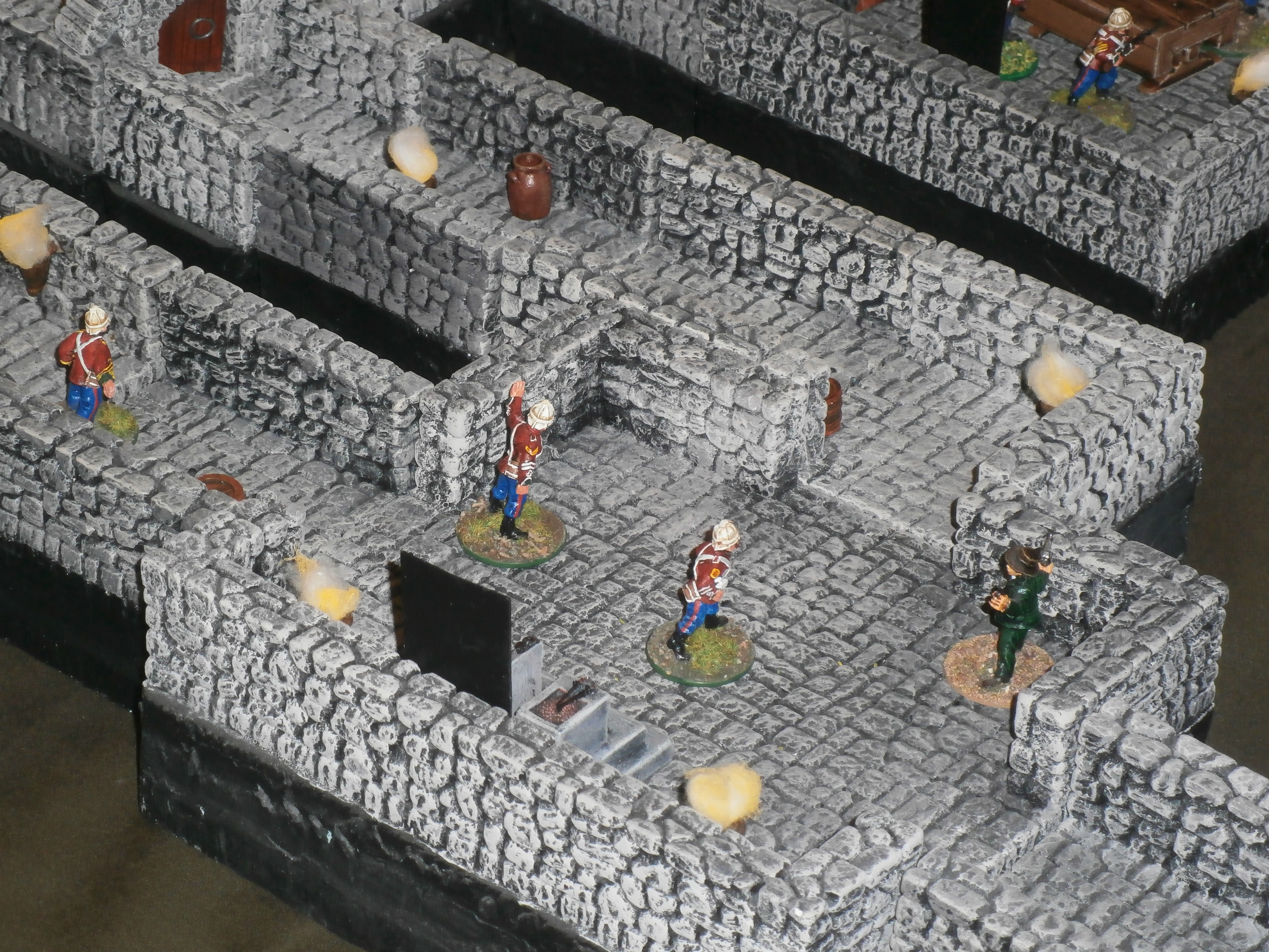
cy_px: 476
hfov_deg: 17.7
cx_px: 634
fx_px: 4069
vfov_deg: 13.3
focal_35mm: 111
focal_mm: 19.6
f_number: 5.8
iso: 200
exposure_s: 1/100
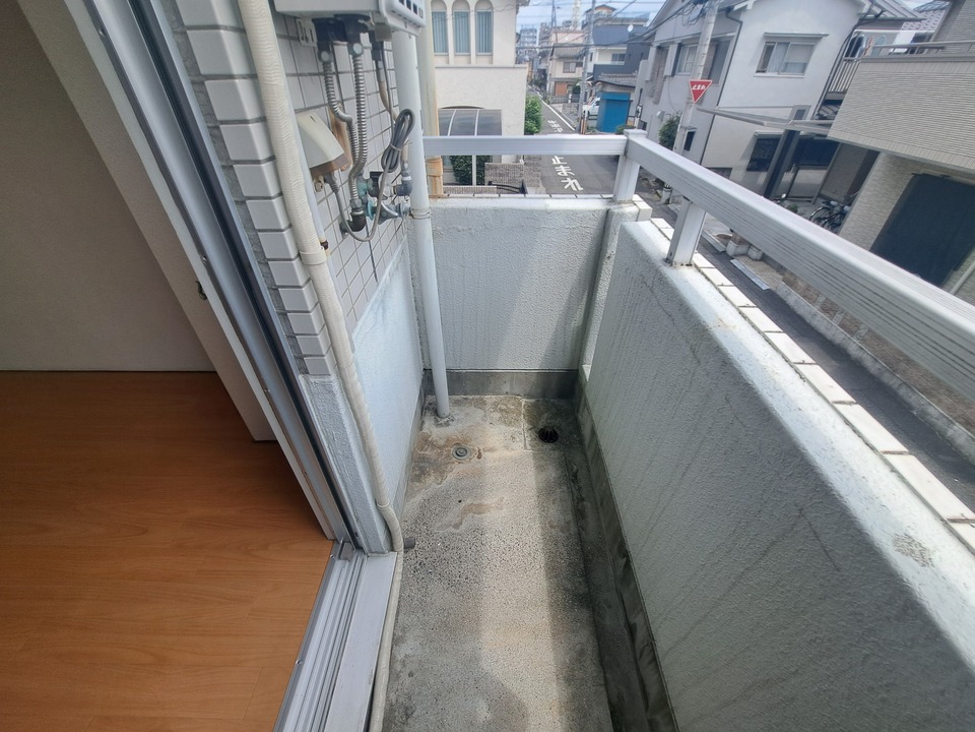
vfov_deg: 89.9
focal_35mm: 13
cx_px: 488
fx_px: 366
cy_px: 366
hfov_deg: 106.2
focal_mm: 1.74
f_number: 2.2
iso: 50
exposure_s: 1/521
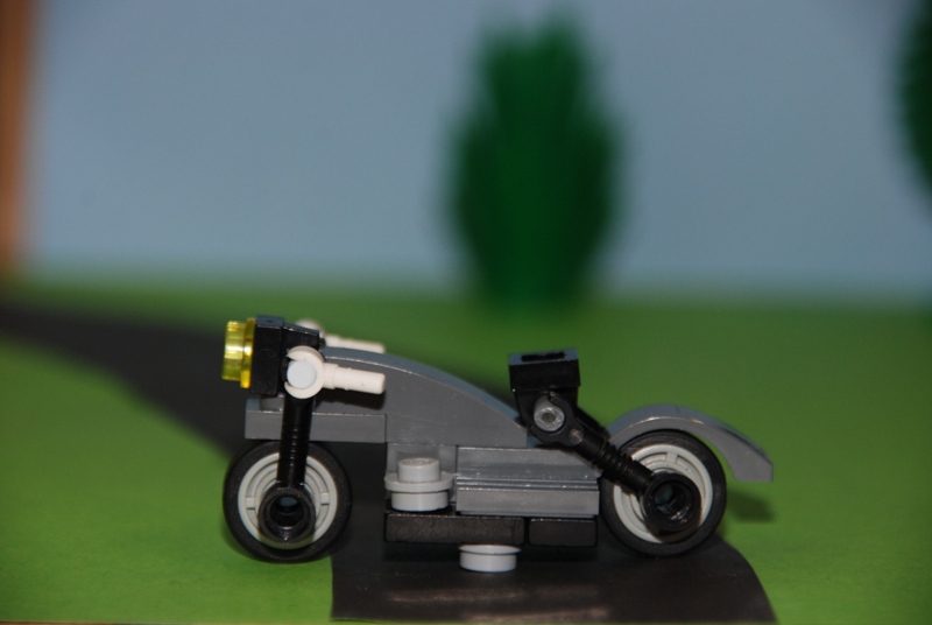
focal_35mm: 300
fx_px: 7778
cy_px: 312
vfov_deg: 4.6
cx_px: 466
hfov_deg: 6.9
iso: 400
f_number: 6.3
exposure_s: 1/60
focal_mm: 200
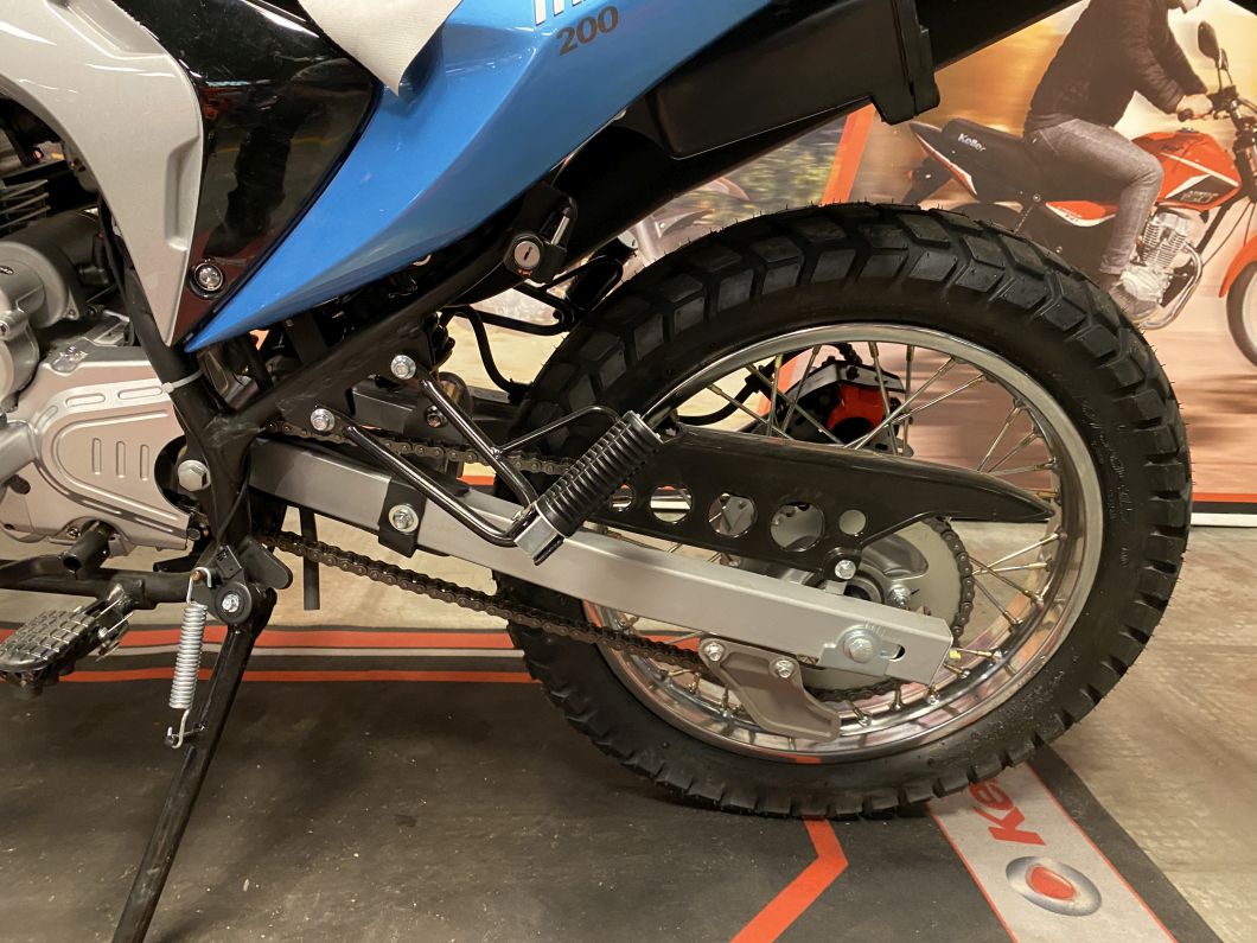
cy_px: 472
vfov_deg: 53.1
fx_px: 944
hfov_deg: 67.3
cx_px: 628
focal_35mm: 26
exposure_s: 1/33
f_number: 1.8
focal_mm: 4.25
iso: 500
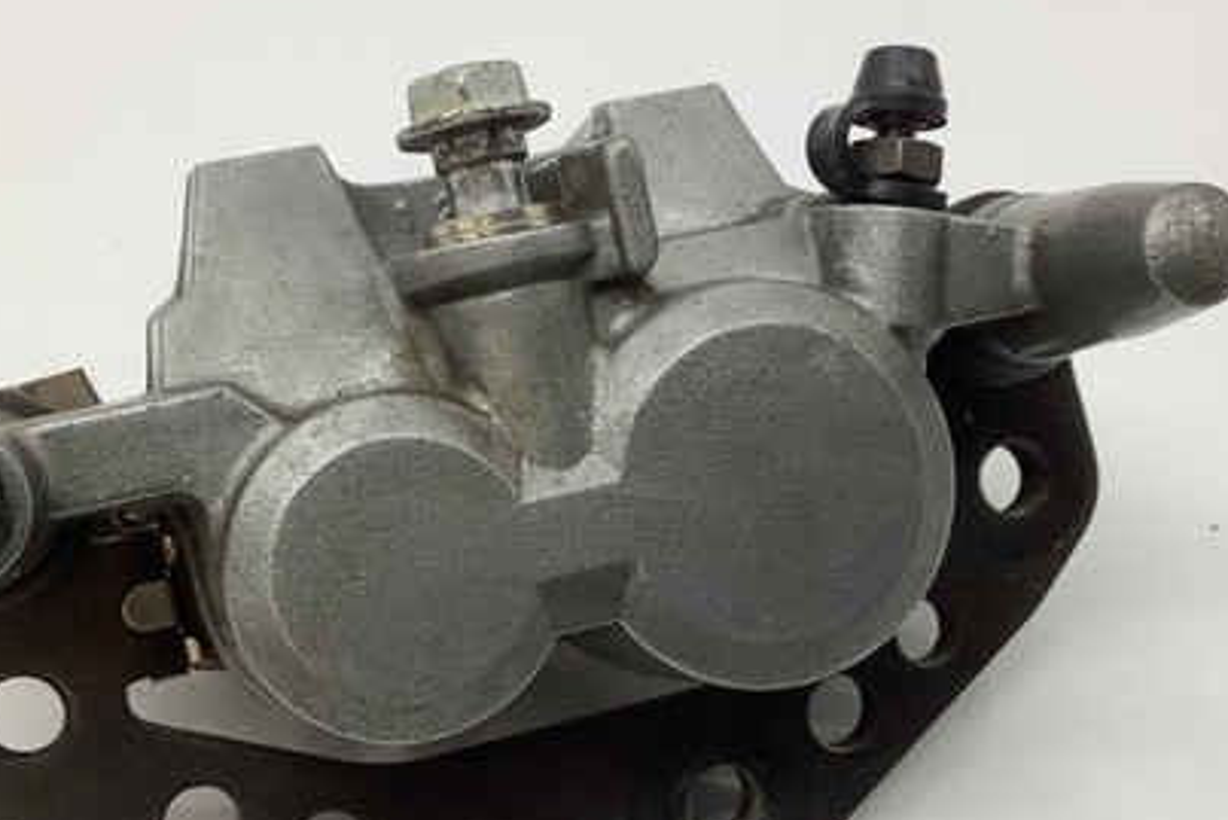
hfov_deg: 41.1
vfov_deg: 28.1
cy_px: 454
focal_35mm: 48
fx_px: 1638
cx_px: 597
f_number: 2.4
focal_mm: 3.3
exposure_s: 1/120
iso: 50
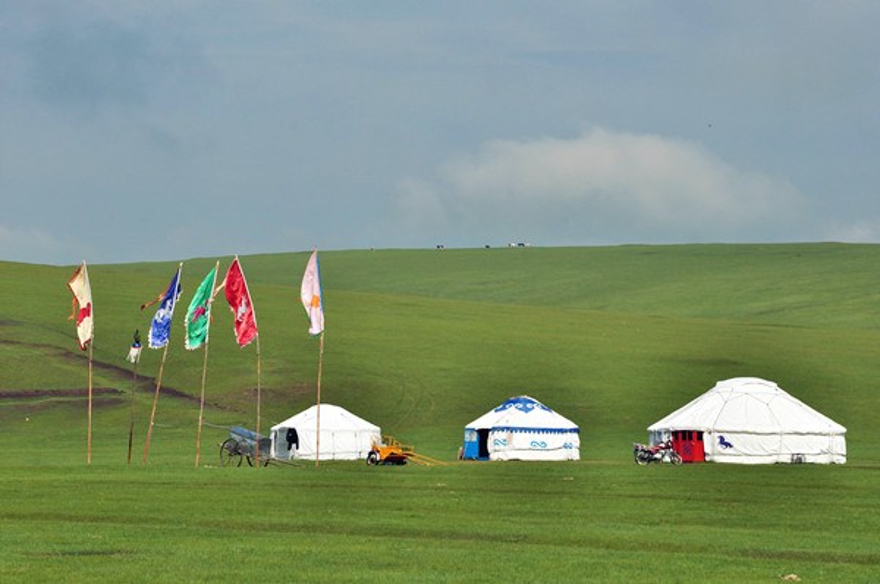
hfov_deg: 12.3
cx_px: 440
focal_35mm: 168
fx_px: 4100
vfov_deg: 8.1
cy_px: 292
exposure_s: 1/250
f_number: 16
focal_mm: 112
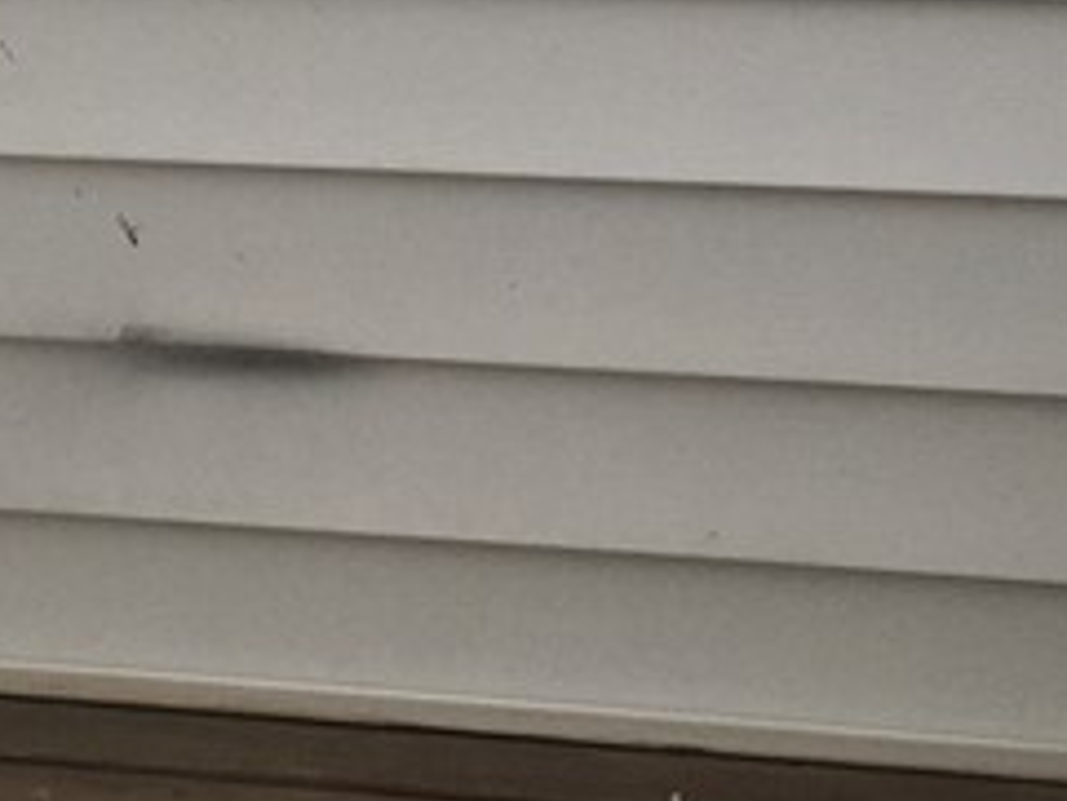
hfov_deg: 15.6
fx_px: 3793
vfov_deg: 12.0
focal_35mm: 123
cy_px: 71
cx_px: -111
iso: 25
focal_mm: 4.15
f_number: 2.2
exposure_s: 1/305
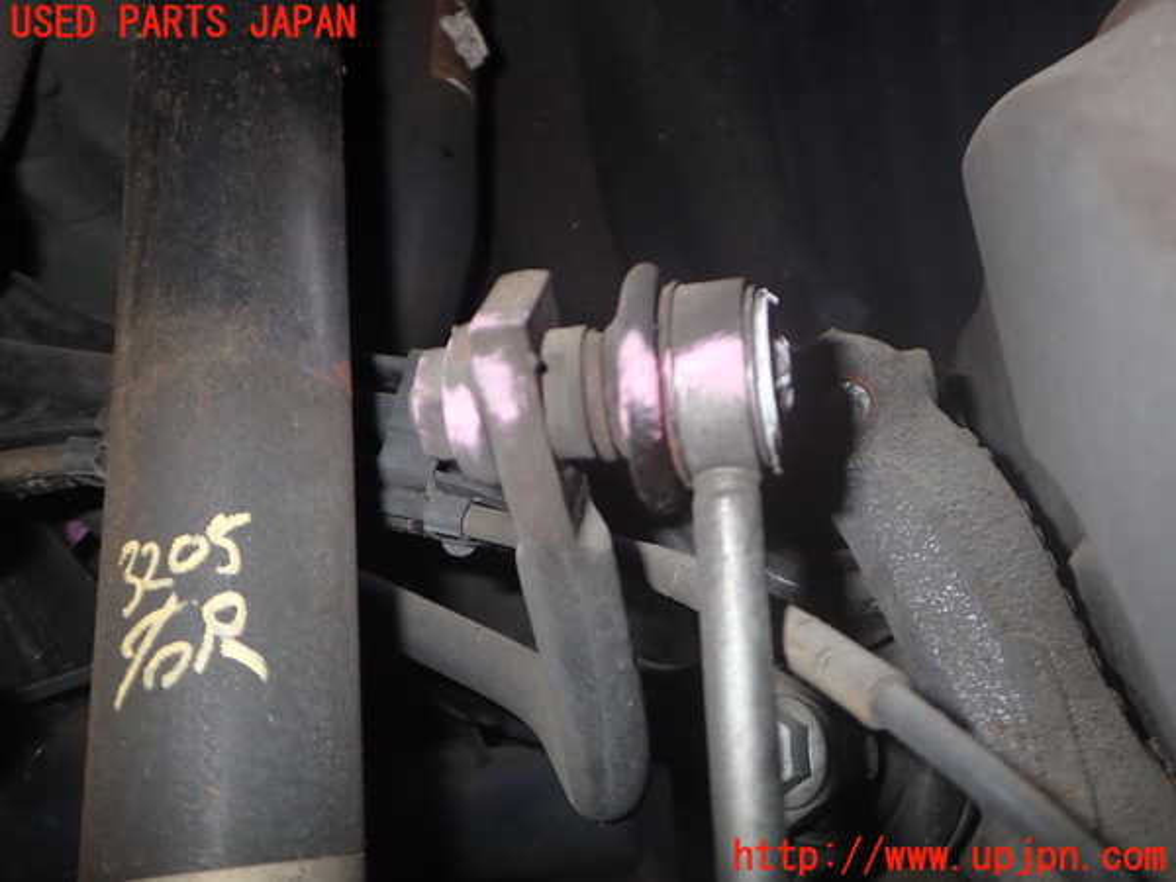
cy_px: 441
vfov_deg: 46.8
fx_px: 1019
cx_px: 588
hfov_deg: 60.0
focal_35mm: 30
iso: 200
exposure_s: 1/30
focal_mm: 5.4
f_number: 6.3
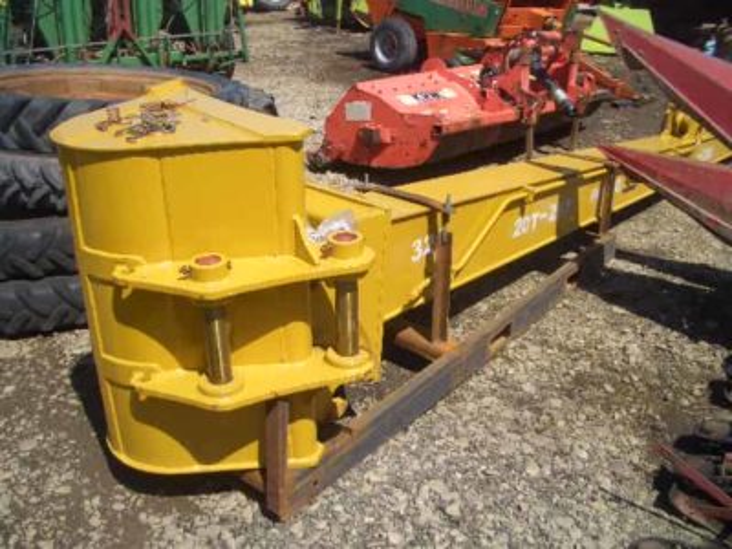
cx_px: 366
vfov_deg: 40.7
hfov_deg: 52.6
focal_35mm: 35
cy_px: 274
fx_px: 740
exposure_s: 1/400
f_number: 4.3
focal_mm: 5.8
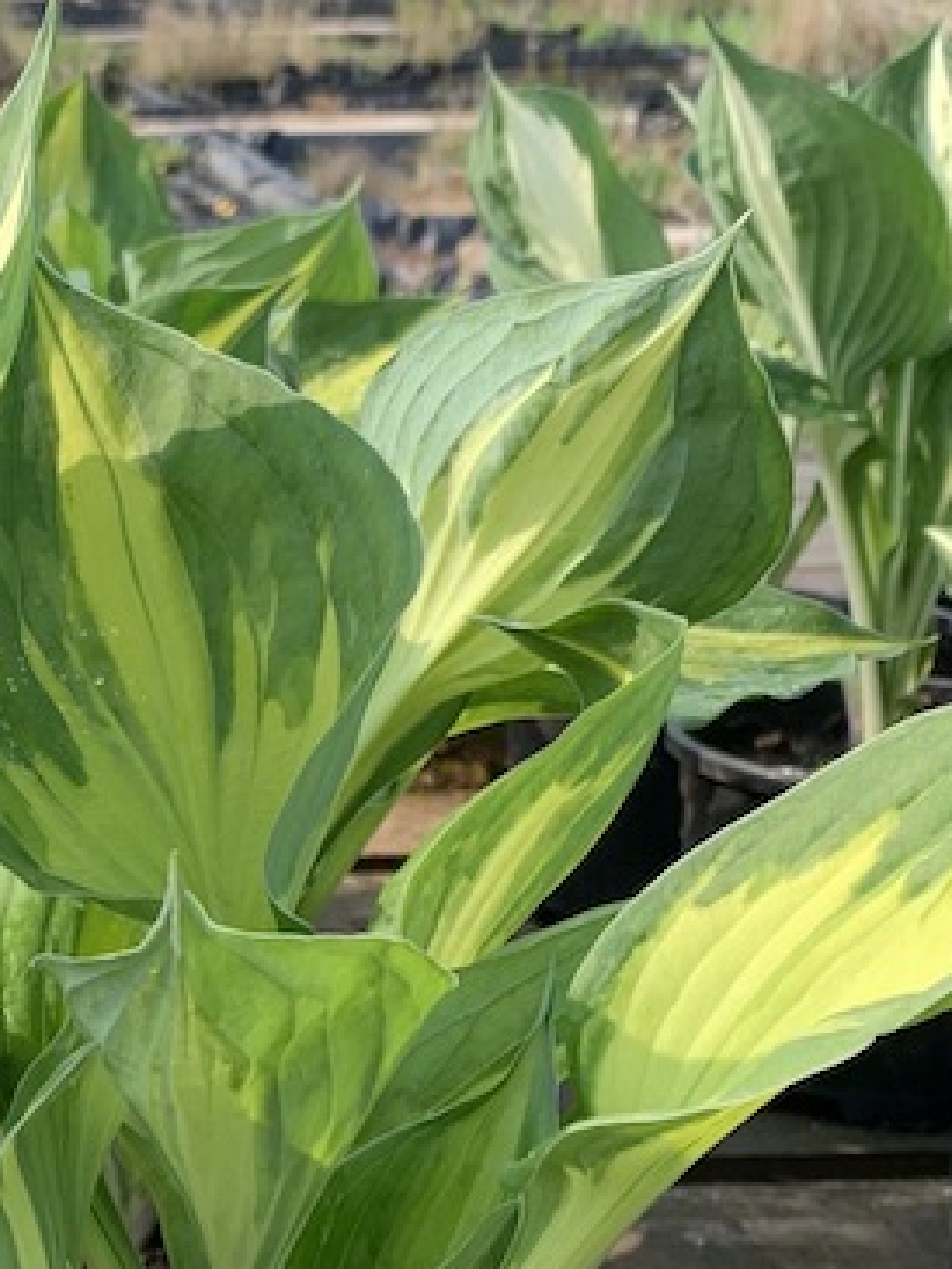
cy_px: 1132
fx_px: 2785
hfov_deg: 18.4
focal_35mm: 76
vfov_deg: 24.9
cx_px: -191
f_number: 1.8
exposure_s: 1/911
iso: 25
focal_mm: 4.25
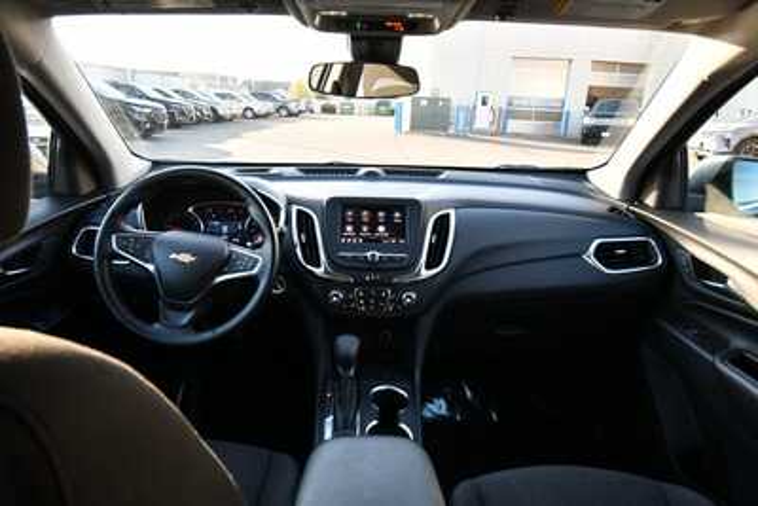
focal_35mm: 22
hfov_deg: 78.6
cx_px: 379
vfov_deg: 57.3
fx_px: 463
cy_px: 253
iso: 800
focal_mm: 15
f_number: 5.3
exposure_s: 1/200
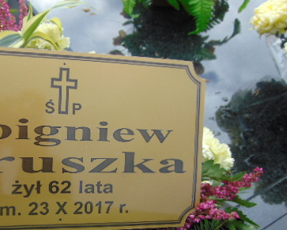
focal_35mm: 43
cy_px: 141
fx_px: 366
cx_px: 75
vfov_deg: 34.8
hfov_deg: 41.7
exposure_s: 1/400
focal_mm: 4.5
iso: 80
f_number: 3
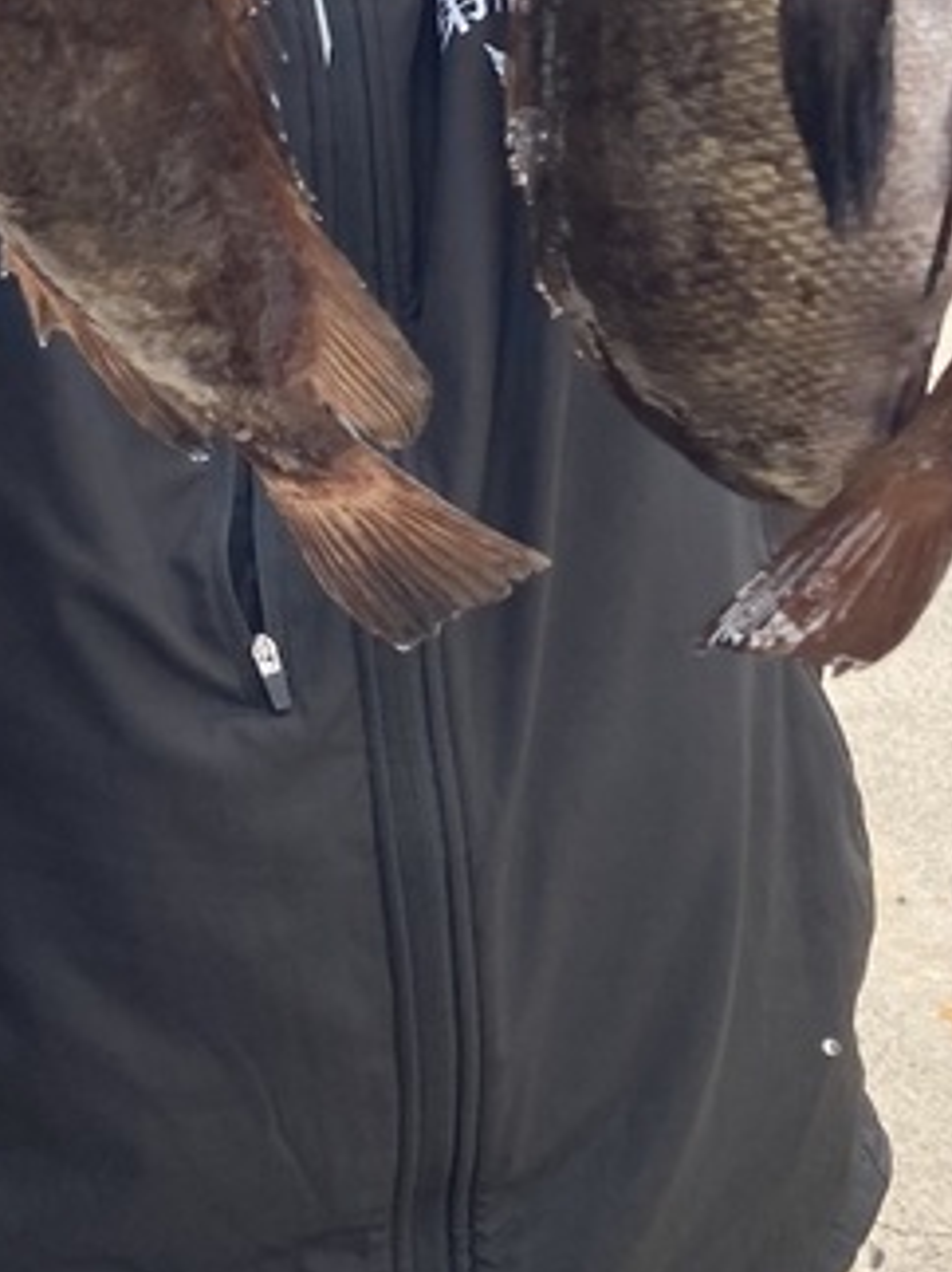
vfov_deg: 25.3
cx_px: 386
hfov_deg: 19.9
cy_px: 55
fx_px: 2715
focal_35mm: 74
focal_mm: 3.99
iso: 20
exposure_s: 1/867
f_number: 1.8
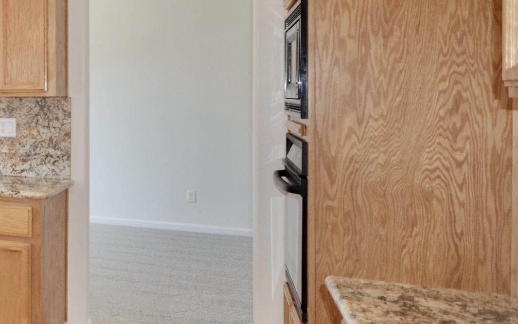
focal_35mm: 44
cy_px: 82
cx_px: -147
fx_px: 621
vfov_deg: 28.8
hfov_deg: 33.6
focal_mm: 10
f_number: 4
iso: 400
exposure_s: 1/125
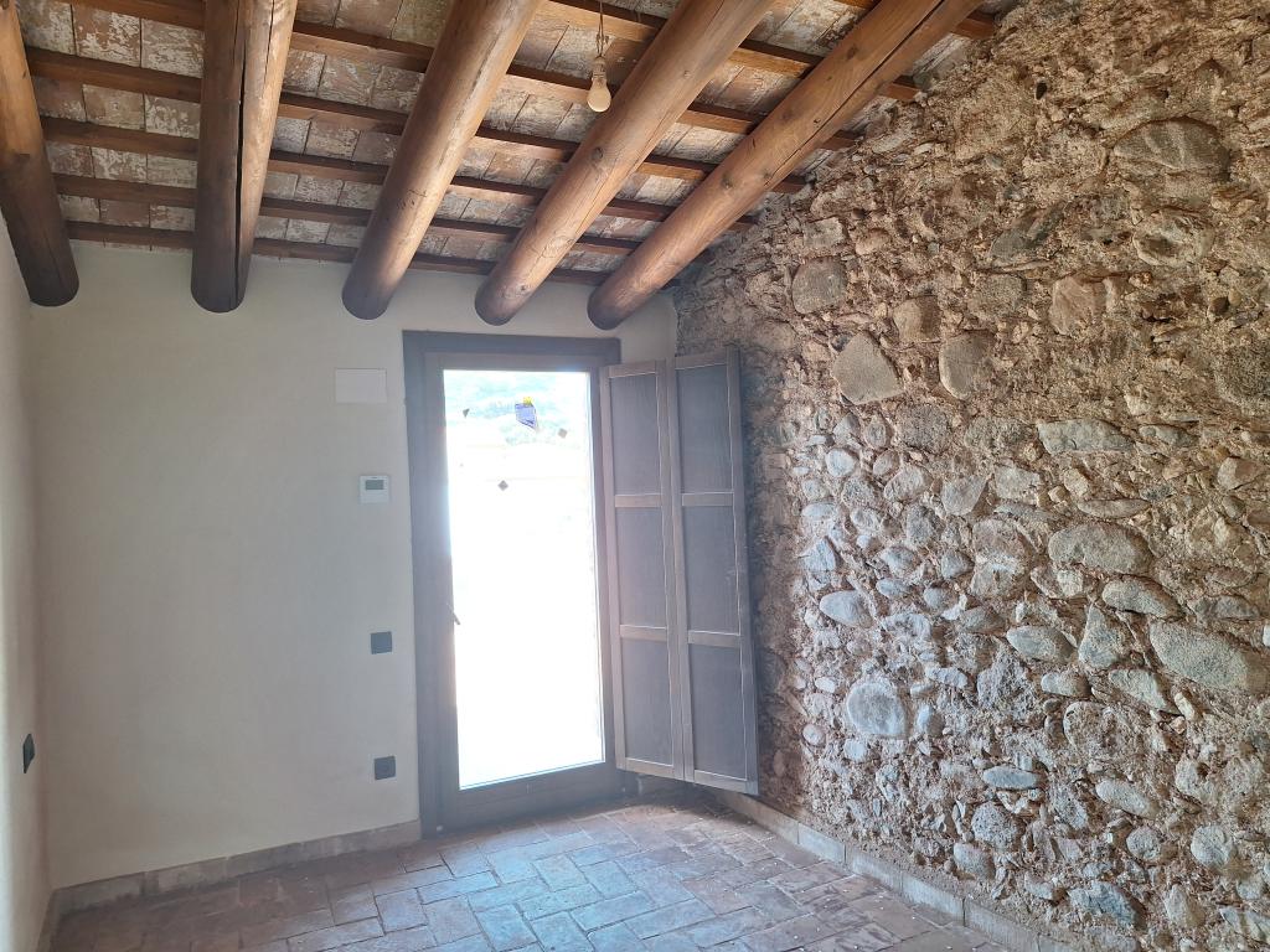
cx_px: 635
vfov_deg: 58.9
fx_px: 844
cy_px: 476
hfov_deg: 73.9
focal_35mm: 23
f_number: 1.8
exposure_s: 1/50
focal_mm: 5.54
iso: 80
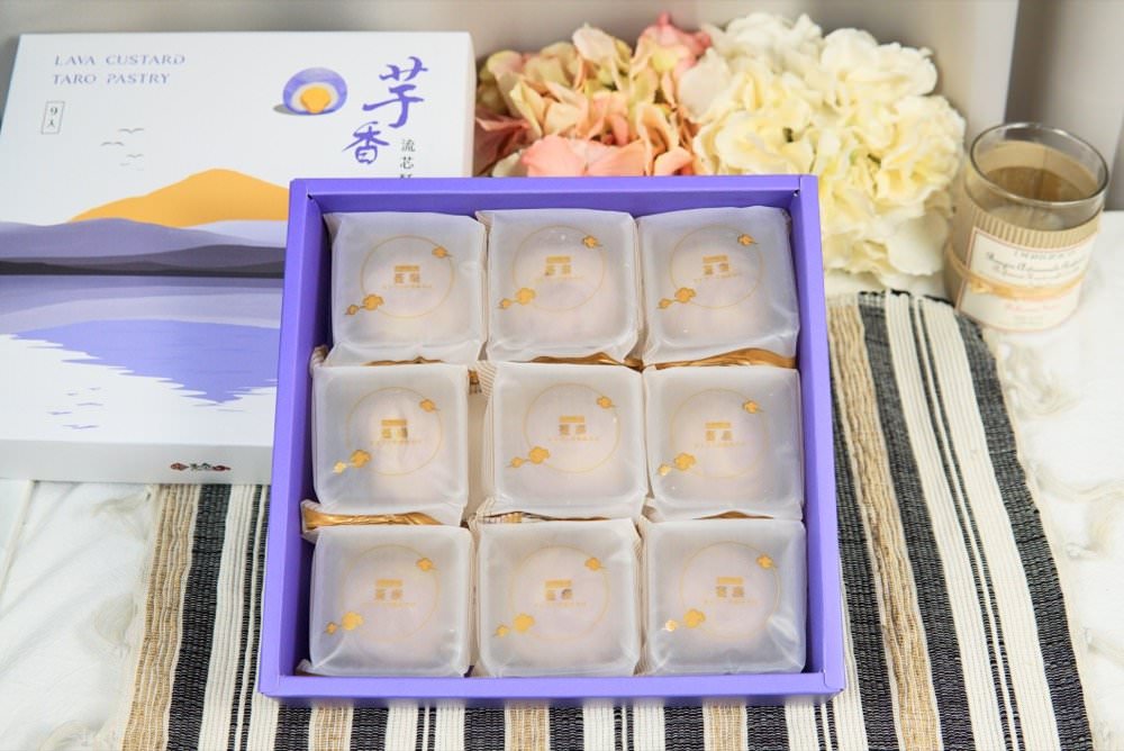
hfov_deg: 43.6
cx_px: 562
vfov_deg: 29.9
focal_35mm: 45
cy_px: 376
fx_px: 1406
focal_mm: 30
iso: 250
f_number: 4
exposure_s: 1/160
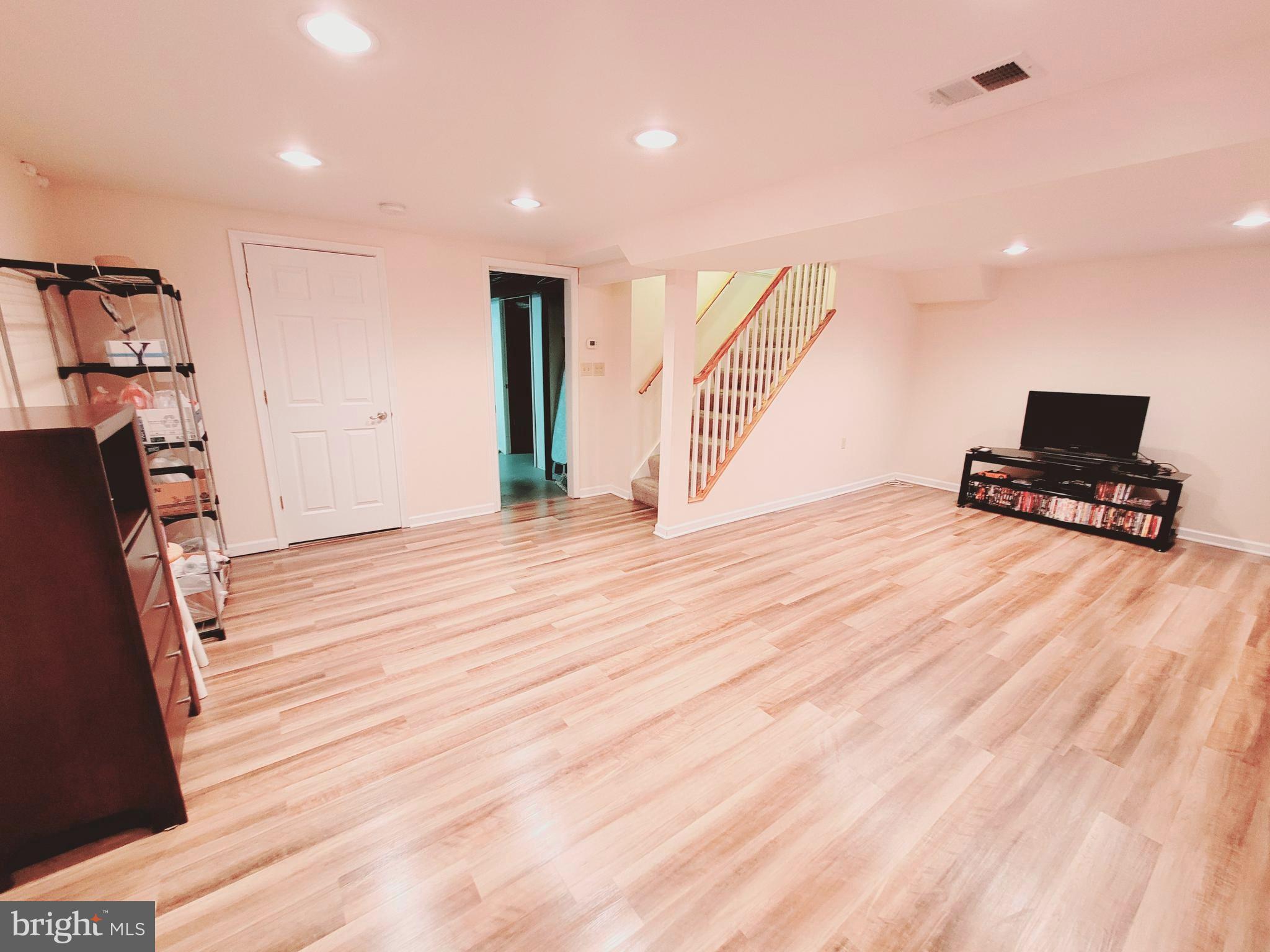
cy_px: 476
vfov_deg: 89.9
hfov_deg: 106.2
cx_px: 635
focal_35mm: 13
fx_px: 477
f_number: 2.2
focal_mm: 2.2
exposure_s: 1/30
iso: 400
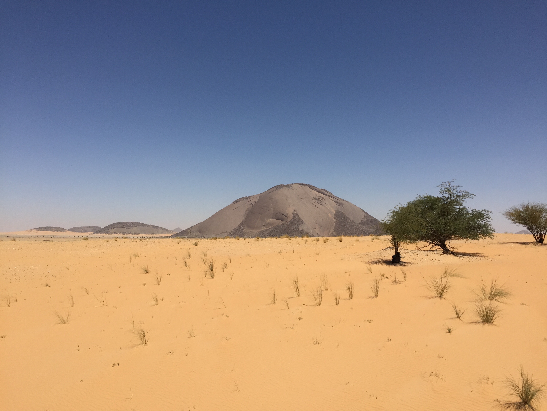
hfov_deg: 61.7
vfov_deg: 48.2
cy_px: 206
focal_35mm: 29
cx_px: 274
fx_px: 458
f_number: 2.2
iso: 32
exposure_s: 1/3968
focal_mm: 4.15
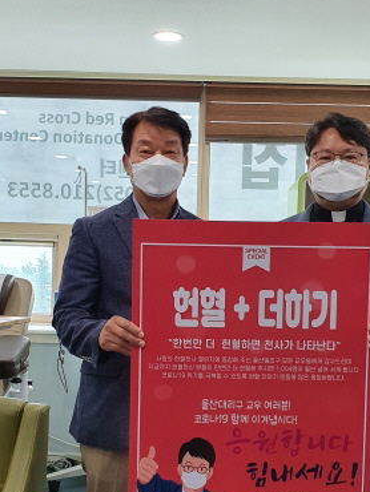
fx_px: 712
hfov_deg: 29.1
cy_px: 315
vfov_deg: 37.9
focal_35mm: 50
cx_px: 217
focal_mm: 4.32
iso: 100
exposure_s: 1/120
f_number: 2.4
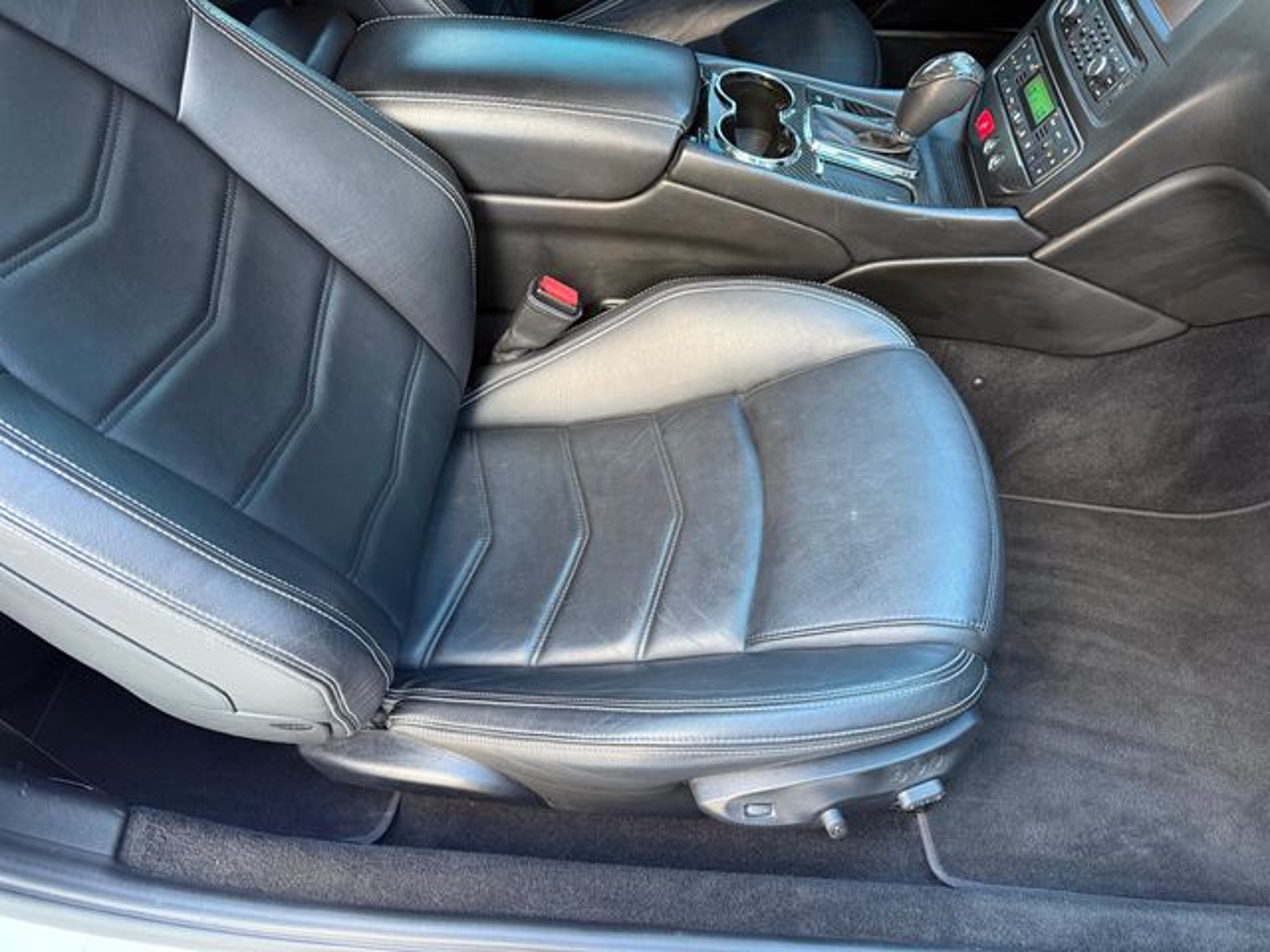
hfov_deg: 71.6
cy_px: 476
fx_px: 881
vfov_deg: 56.8
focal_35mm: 24
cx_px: 635
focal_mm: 6.76
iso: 320
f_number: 1.78
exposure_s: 1/60
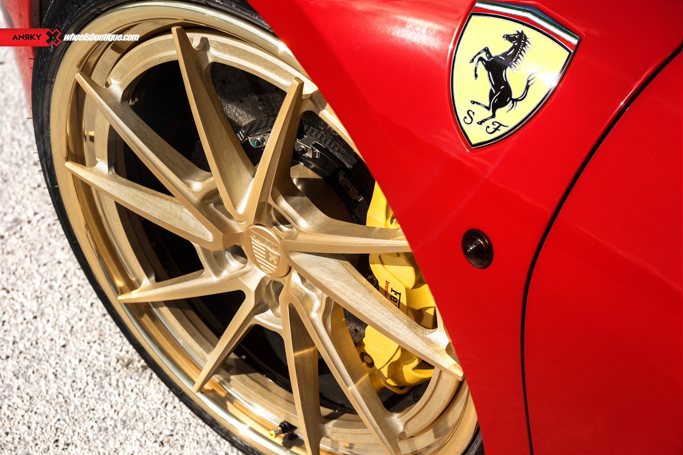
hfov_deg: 36.2
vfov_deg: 24.6
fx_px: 1043
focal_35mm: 55
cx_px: 342
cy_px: 228
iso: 80
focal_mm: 55
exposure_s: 1/400
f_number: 5.6
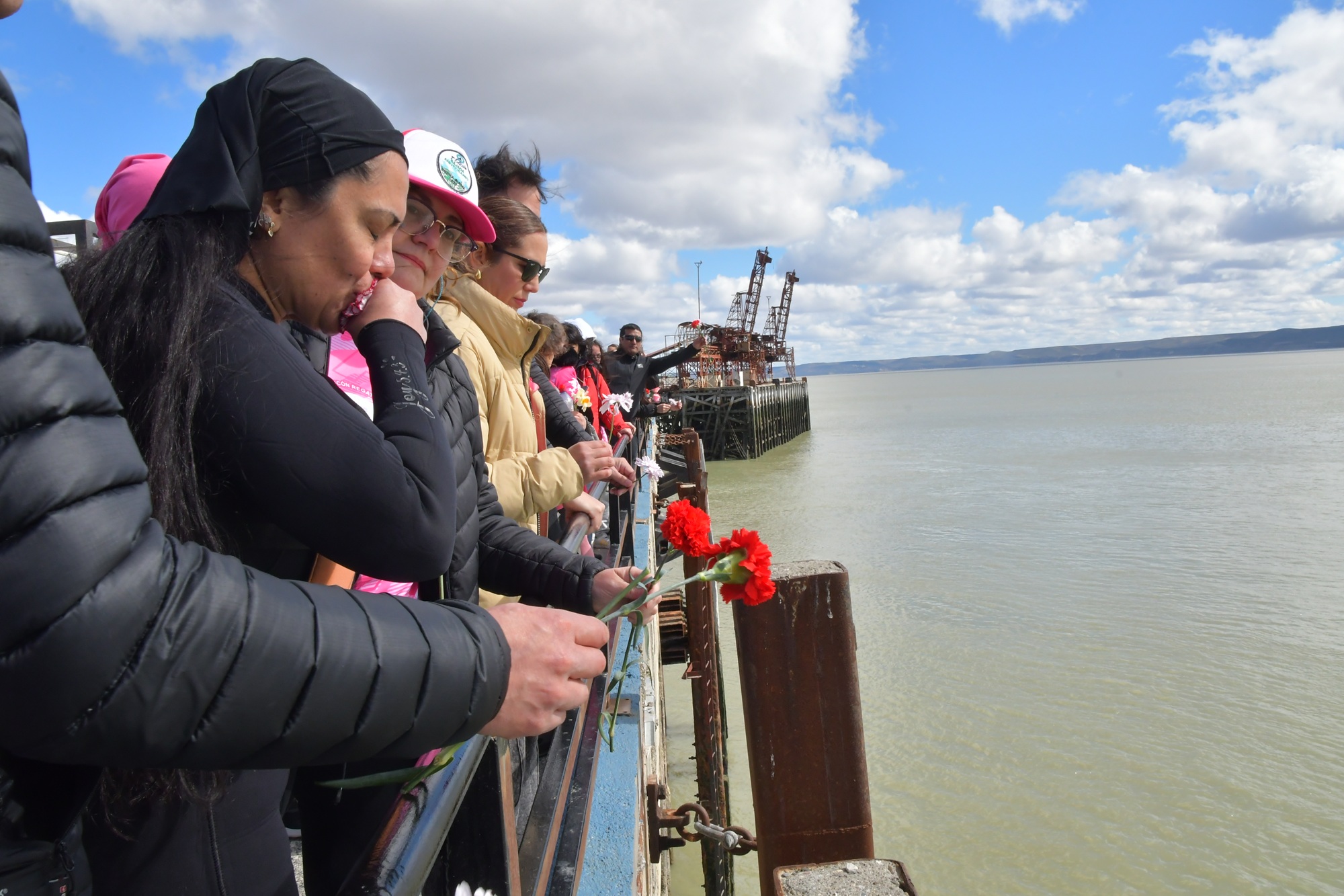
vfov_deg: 47.9
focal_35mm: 27
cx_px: 672
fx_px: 1008
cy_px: 448
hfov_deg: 67.4
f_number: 20
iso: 1000
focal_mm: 18
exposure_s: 1/400
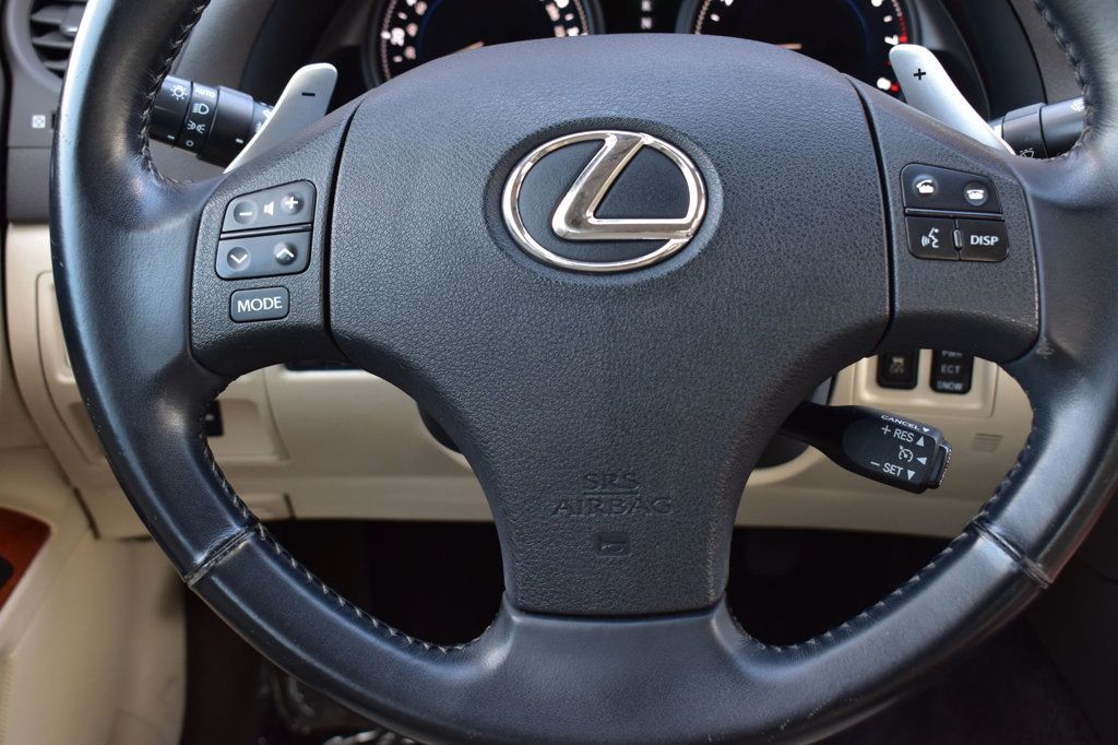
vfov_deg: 26.5
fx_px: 1583
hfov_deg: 38.9
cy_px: 372
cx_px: 559
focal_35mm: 51
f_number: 6.3
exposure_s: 1/15
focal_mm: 34
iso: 640
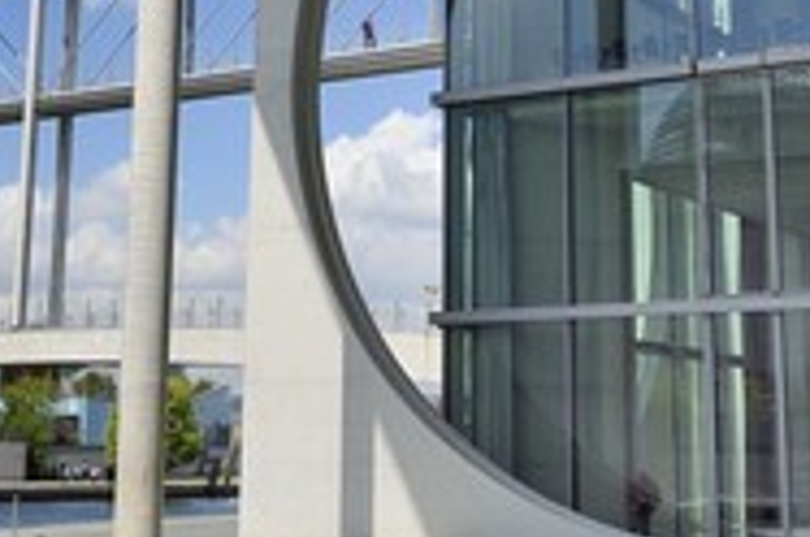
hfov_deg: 28.1
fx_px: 1617
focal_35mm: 72
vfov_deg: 18.6
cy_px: 61
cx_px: 377
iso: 200
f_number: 11
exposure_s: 1/400
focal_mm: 32
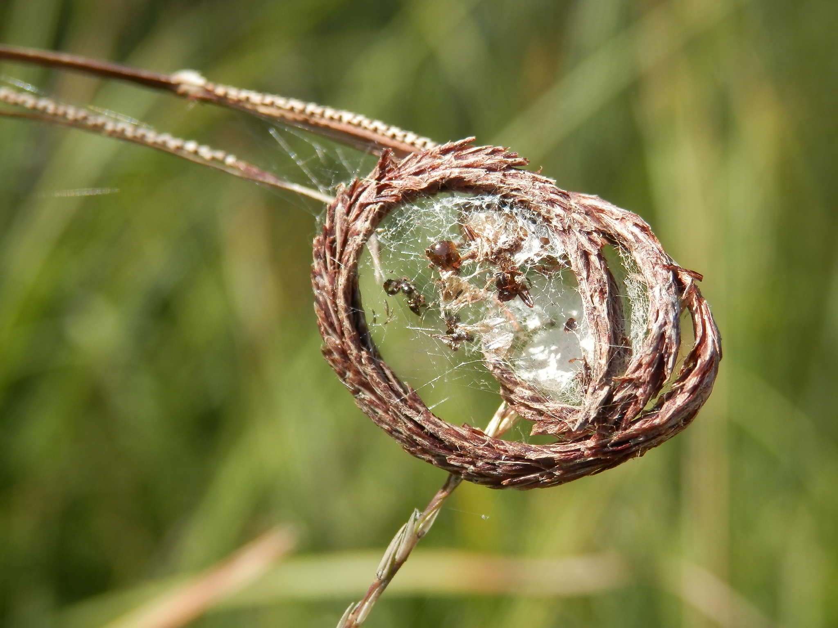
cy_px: 314
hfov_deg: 29.4
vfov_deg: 22.3
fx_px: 1598
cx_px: 419
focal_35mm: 66
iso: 80
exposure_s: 1/320
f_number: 4.4
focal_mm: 11.9
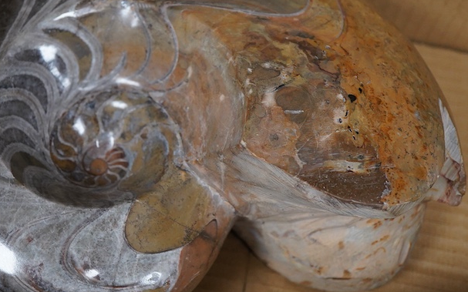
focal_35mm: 68
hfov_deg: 30.0
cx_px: 163
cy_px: 112
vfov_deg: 19.1
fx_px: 867
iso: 1250
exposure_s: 1/125
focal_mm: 30
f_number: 3.5
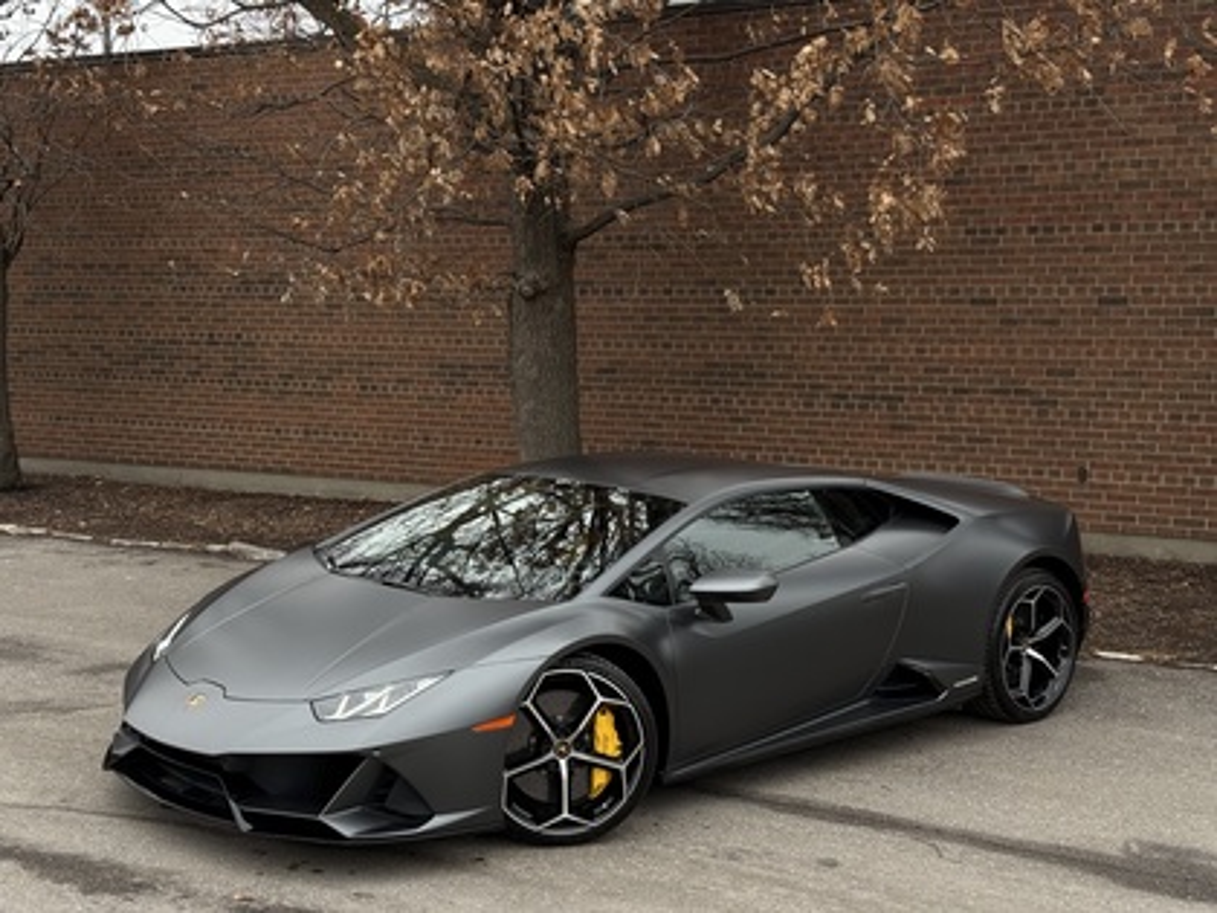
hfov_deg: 39.7
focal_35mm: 48
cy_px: 456
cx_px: 608
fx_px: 1688
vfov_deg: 30.3
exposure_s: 1/527
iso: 64
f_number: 1.78
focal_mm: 6.76
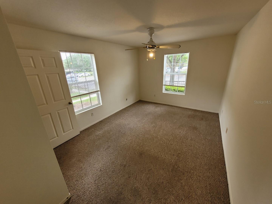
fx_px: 102
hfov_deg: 106.2
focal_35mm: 13
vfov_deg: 89.9
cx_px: 136
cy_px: 102
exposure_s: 1/60
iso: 64
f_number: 2.2
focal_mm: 1.74
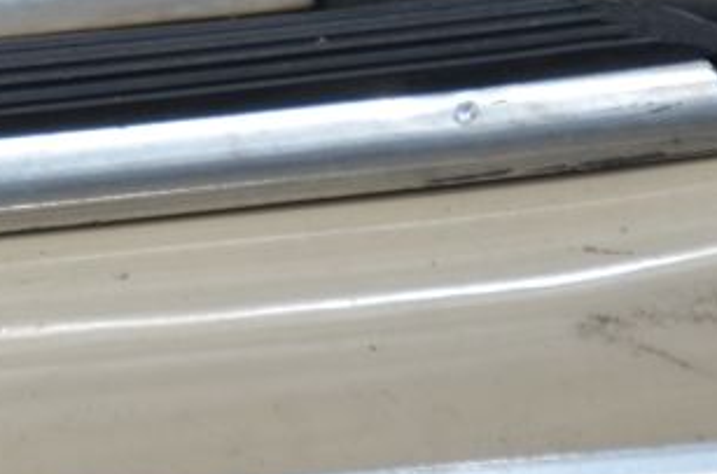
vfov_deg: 1.5
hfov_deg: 2.2
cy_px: -465
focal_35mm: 925
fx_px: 18374
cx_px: -568
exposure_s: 1/800
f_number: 5.6
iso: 100
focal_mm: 105
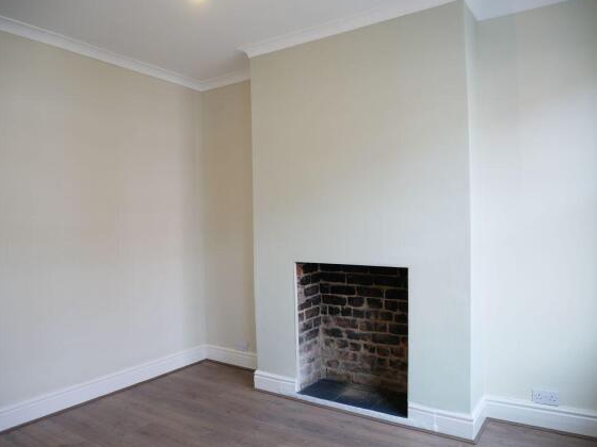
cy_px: 224
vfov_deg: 54.9
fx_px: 431
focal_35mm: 25
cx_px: 306
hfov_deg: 69.4
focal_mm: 12
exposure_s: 1/60
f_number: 3.5
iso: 400
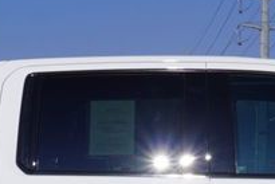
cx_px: 152
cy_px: 291
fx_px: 1204
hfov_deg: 13.0
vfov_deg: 8.5
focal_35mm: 158
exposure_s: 1/400
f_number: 10
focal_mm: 21
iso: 100
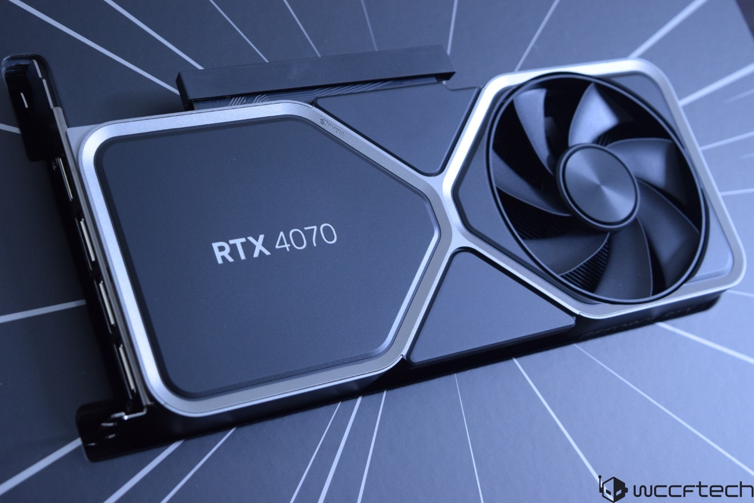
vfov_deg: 19.7
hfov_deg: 29.2
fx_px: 1445
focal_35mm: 69
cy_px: 252
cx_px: 377
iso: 1600
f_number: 7.1
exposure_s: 1/8
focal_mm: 46
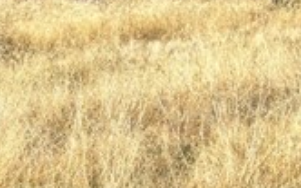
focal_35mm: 106
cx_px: -92
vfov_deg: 12.4
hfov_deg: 18.3
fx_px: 870
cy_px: 61
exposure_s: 1/3571
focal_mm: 5.7
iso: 50
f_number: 1.5
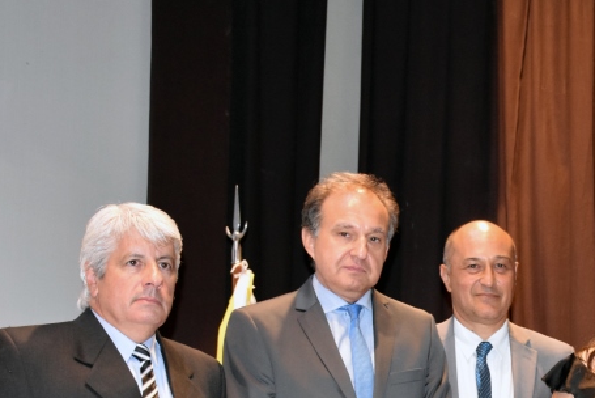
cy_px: 379
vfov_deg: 14.8
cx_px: 621
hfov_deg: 21.4
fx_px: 1507
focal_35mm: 91
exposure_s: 1/60
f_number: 4
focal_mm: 27
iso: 2200
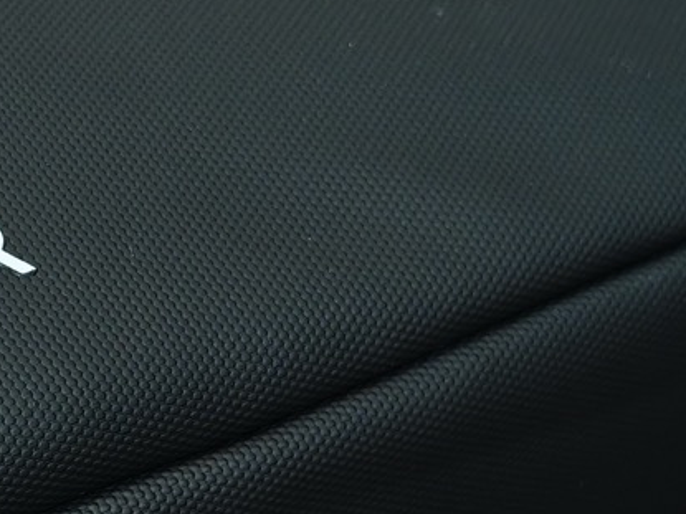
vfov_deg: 11.1
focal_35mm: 133
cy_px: 336
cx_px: -36
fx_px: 2635
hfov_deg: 14.5
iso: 538
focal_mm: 8.72
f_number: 2
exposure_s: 1/52.2
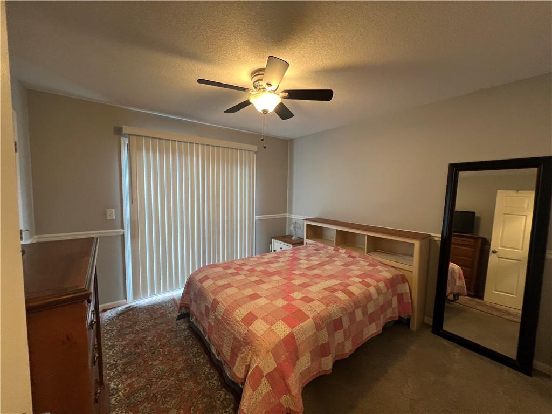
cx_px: 276
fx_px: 207
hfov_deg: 106.2
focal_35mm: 13
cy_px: 207
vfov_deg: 89.9
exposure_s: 1/60
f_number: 1.8
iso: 160
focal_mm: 1.57
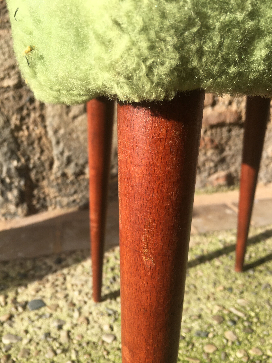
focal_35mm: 29
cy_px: 182
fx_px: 304
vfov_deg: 61.7
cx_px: 136
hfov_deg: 48.2
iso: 25
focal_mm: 4.15
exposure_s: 1/674
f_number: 2.2
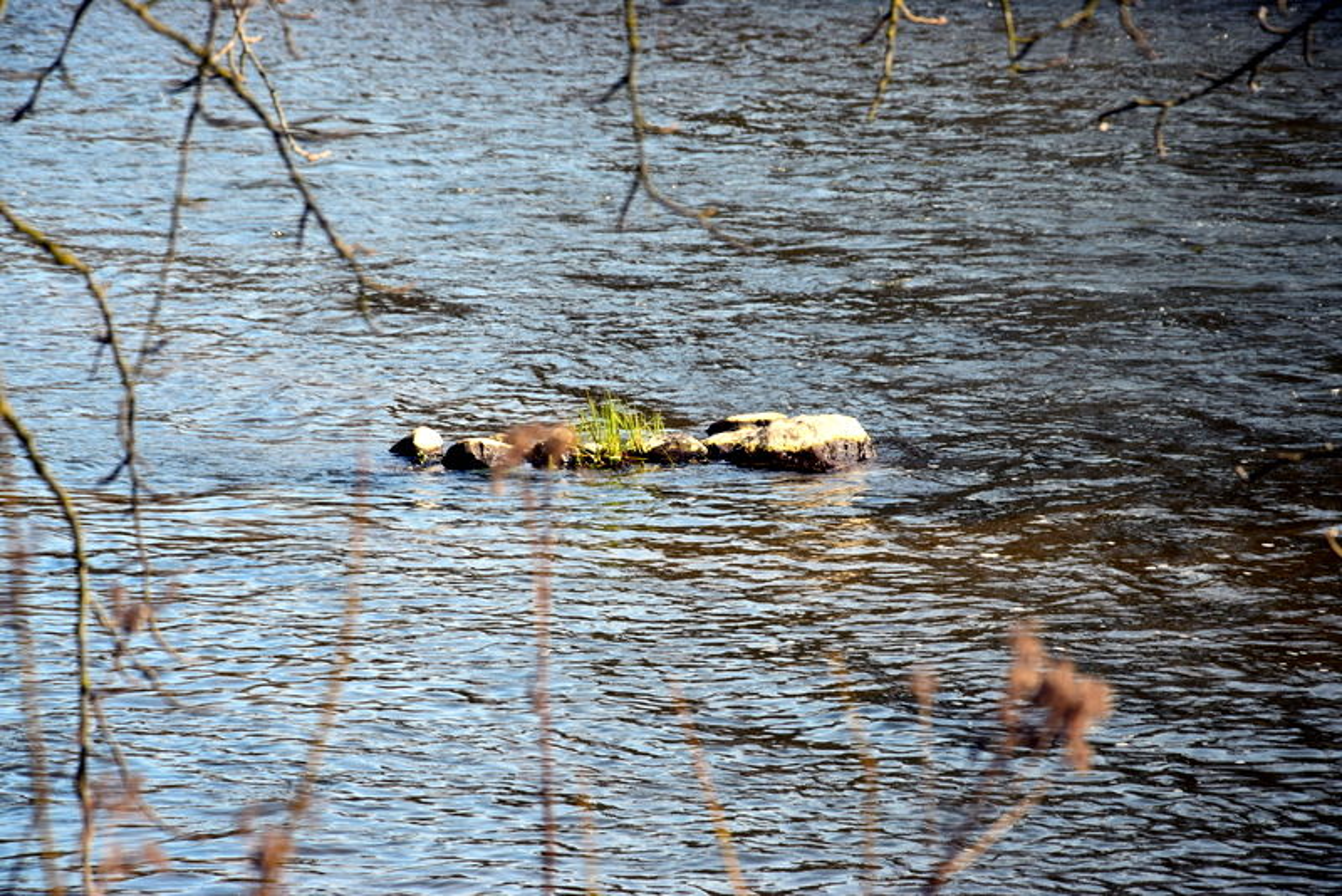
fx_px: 5873
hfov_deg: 13.0
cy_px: 448
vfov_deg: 8.7
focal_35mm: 158
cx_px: 671
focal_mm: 105
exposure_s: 1/160
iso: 400
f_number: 9
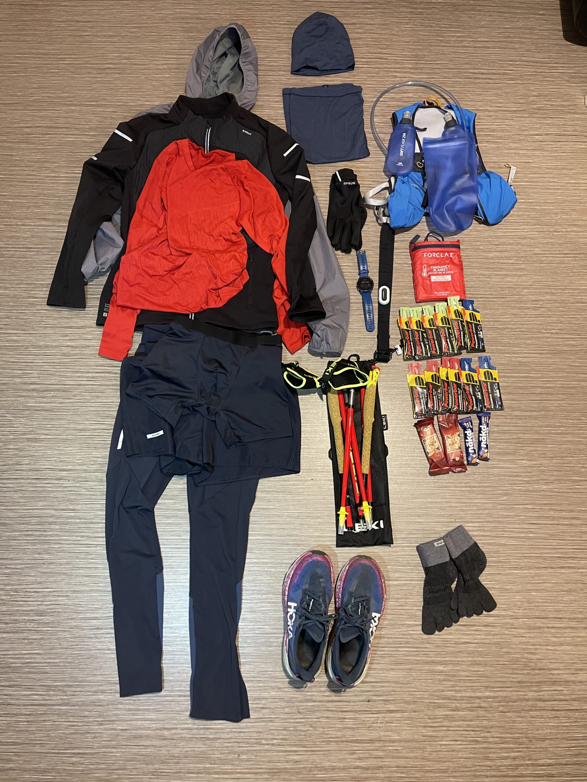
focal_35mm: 25
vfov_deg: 69.4
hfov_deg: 54.9
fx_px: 565
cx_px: 294
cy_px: 391
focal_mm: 5.1
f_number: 1.6
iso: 500
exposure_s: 1/50
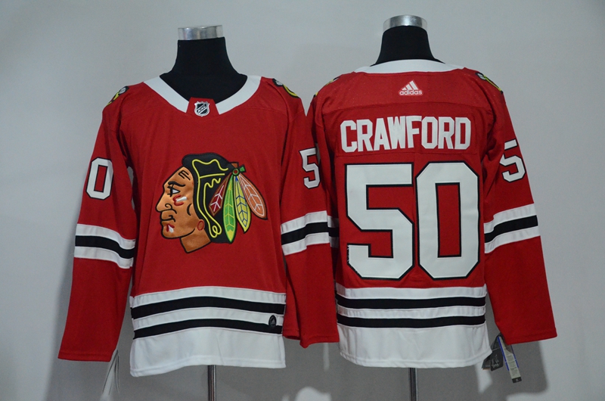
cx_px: 302
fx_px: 1208
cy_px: 200
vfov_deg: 18.8
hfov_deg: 28.1
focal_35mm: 72
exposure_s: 1/80
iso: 4000
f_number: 4.5
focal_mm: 48
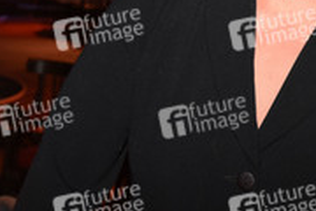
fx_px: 965
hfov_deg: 18.5
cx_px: 227
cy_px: -14
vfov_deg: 12.3
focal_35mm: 110
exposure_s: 1/60
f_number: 6.3
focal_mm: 44
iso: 2500
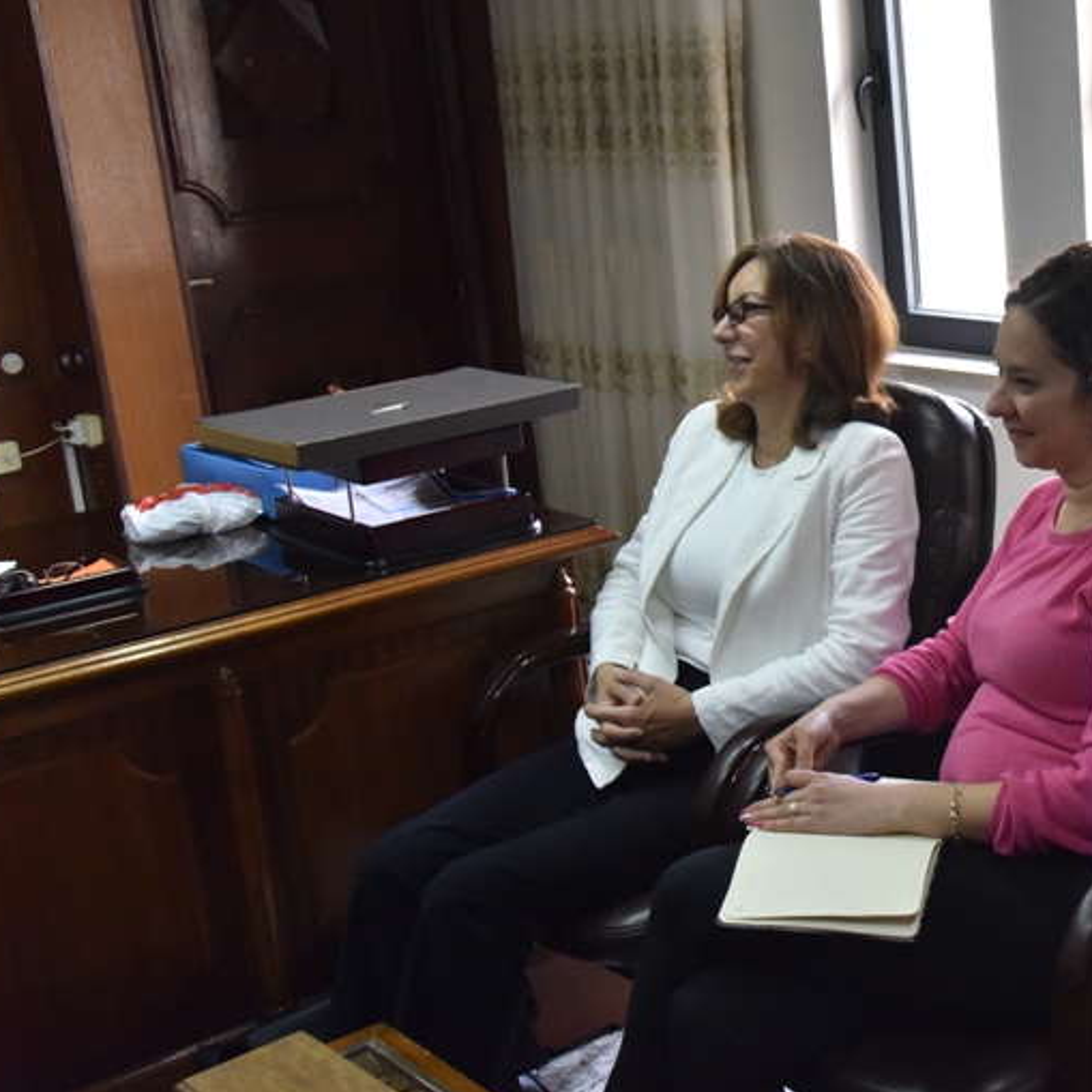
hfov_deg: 30.4
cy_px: 473
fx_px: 1892
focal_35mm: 53
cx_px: 1034
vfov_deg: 32.2
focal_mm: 31
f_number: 7.1
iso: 2500
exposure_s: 1/200
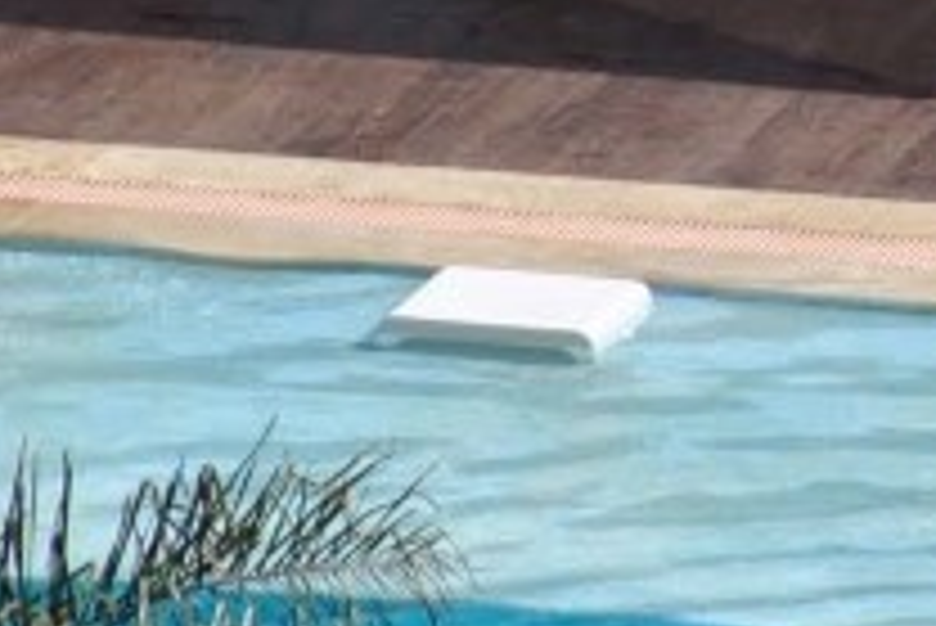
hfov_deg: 1.2
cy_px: 23
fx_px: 43058
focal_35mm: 1655
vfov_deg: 0.8
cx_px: 1280
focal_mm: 200
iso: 200
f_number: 5.6
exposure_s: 1/1250
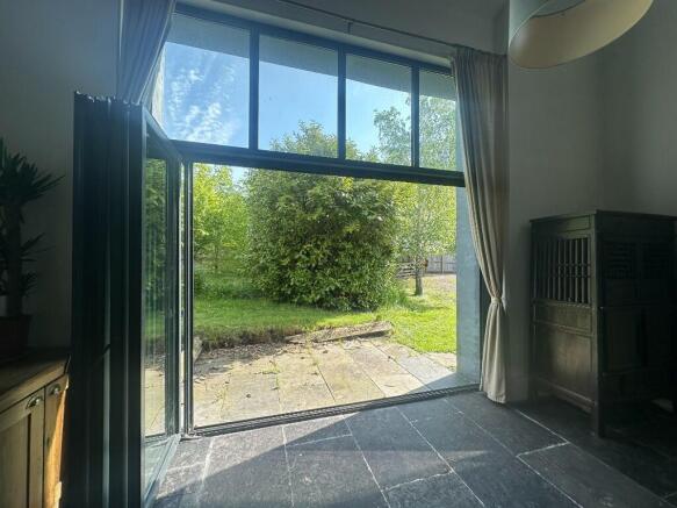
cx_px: 338
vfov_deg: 85.7
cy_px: 254
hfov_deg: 102.1
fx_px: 274
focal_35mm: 14
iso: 40
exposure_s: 1/349
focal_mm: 2.22
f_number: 2.2
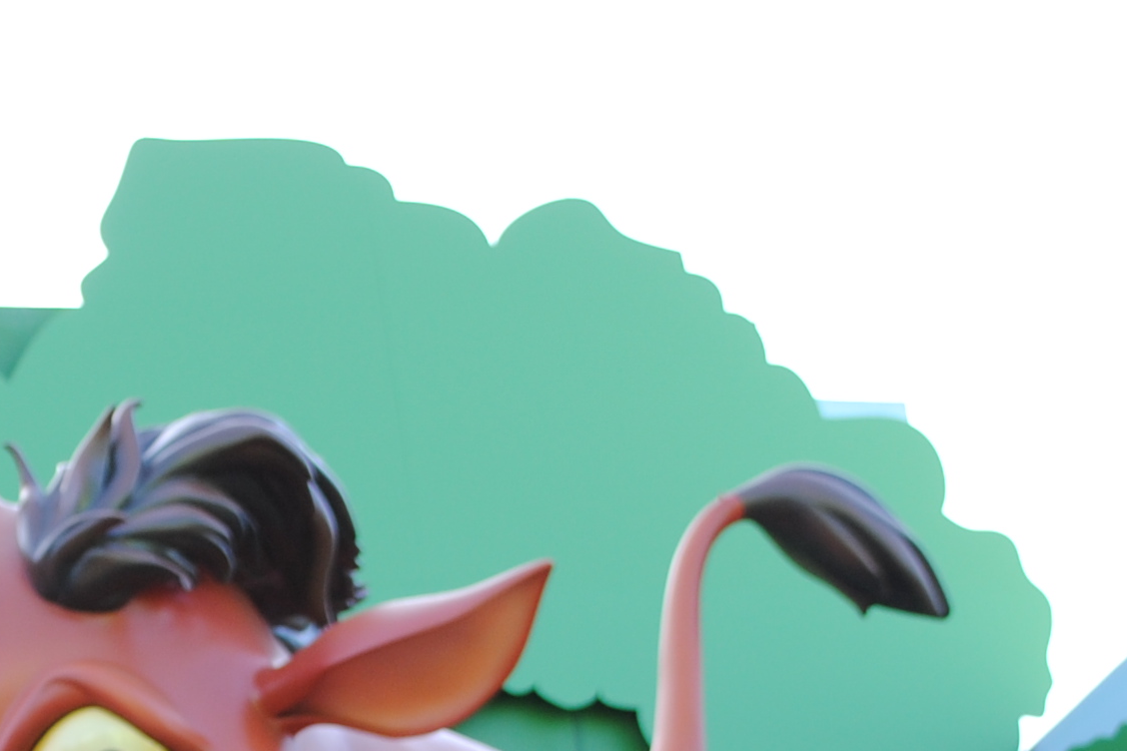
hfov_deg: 12.3
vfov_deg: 8.2
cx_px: 49
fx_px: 5165
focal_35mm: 165
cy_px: 967
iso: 125
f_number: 4.8
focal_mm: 32
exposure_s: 1/125
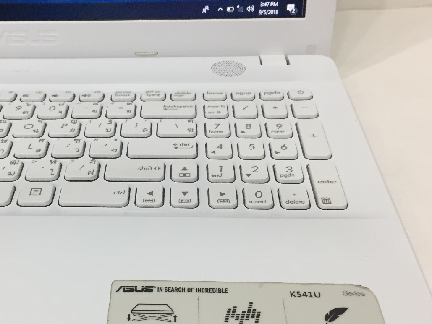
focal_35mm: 46
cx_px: 142
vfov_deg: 31.3
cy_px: 216
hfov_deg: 40.7
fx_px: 574
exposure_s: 1/33
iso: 50
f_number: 2.2
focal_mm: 4.15
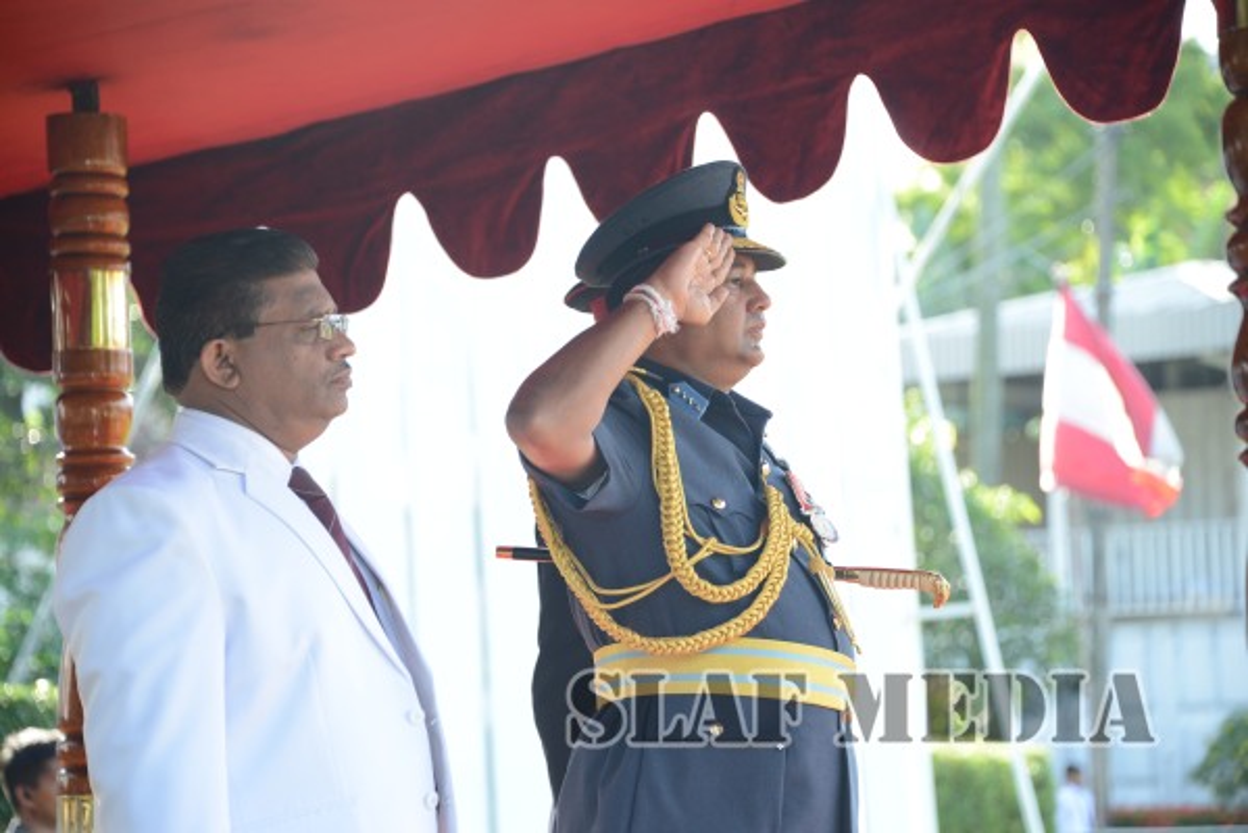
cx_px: 624
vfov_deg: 9.5
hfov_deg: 14.1
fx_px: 5029
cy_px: 416
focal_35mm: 145
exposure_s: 1/125
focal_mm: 145
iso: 400
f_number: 5.6
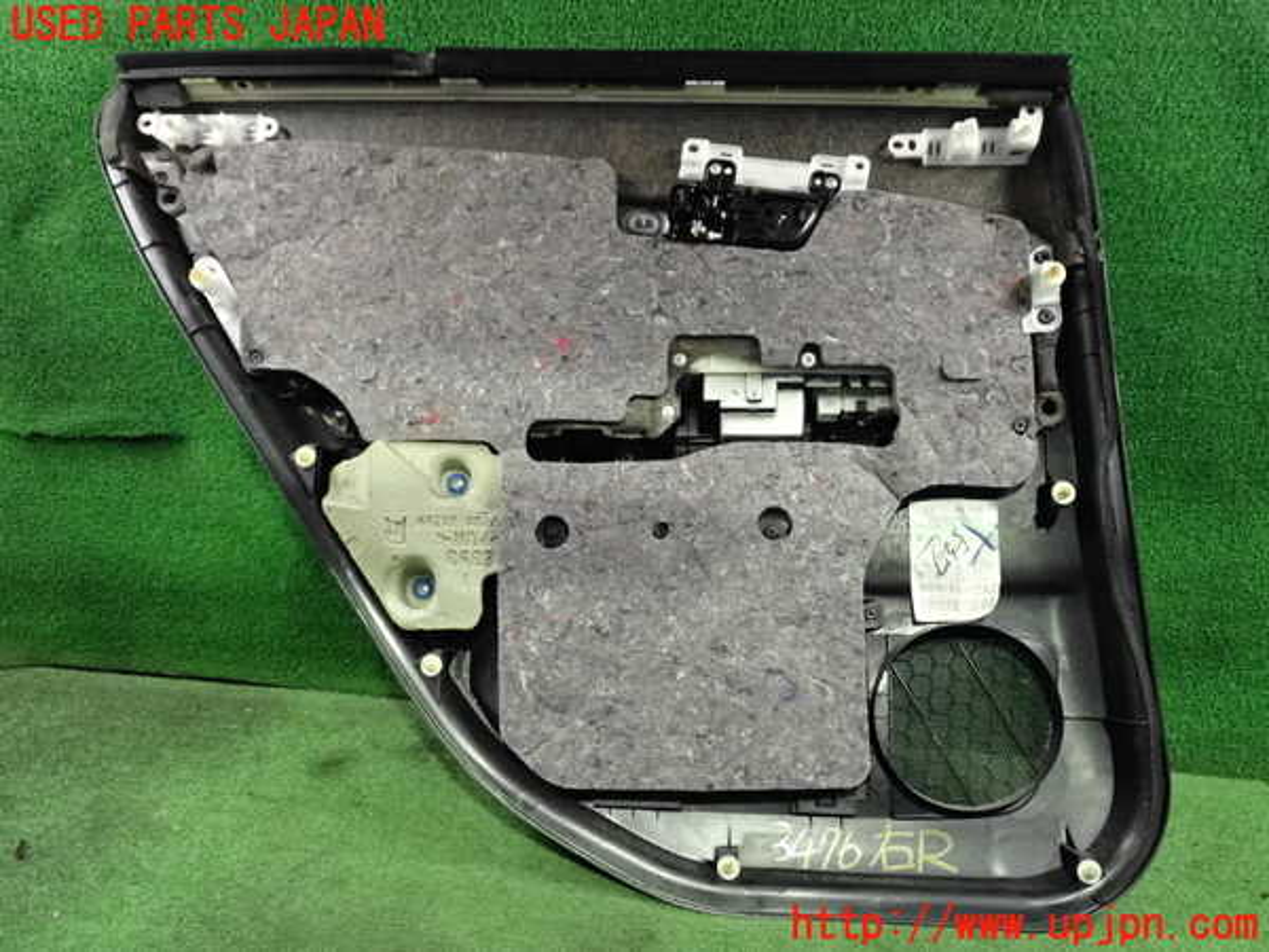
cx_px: 634
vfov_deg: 46.8
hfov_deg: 60.0
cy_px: 476
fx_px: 1100
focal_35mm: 30
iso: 2000
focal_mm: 5.4
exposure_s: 1/125
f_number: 2.3
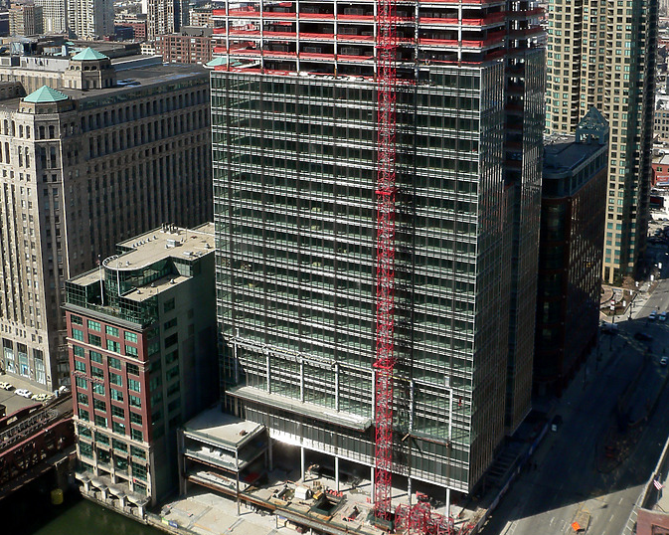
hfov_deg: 39.6
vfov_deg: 31.2
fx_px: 930
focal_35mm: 47
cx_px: 334
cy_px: 104
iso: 80
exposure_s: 1/500
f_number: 4
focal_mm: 6
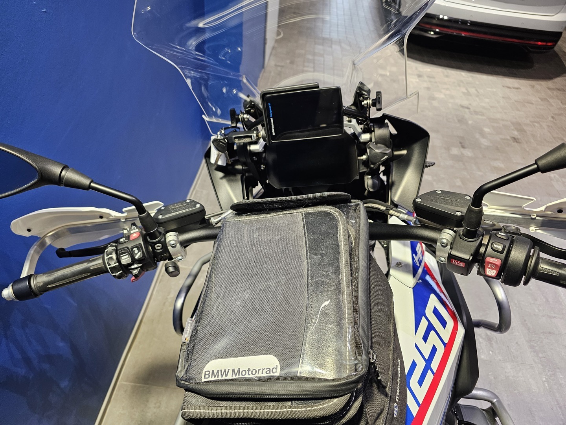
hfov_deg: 73.9
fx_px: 376
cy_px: 212
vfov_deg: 58.9
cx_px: 283
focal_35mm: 23
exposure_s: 1/100
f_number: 1.7
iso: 200
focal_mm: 6.3
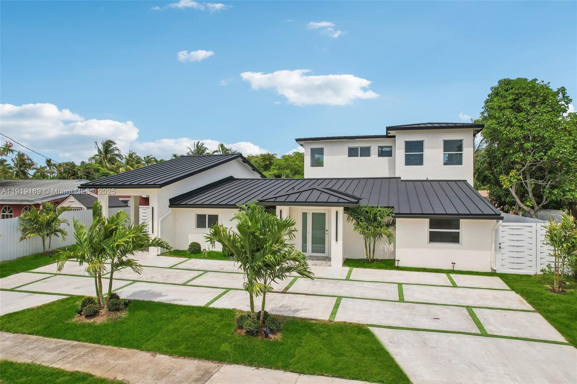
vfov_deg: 57.2
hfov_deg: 78.6
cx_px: 288
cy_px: 192
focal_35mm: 22
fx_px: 353
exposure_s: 1/2500
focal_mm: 8.4
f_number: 2.8
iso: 120
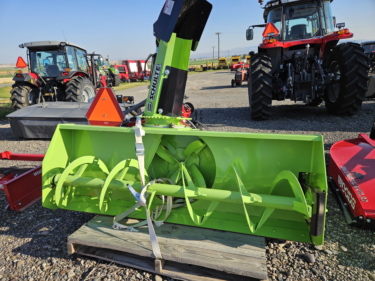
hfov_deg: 73.9
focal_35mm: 23
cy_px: 140
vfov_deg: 58.9
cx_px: 188
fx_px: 249
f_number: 1.8
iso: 32
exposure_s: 1/1650
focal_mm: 5.4
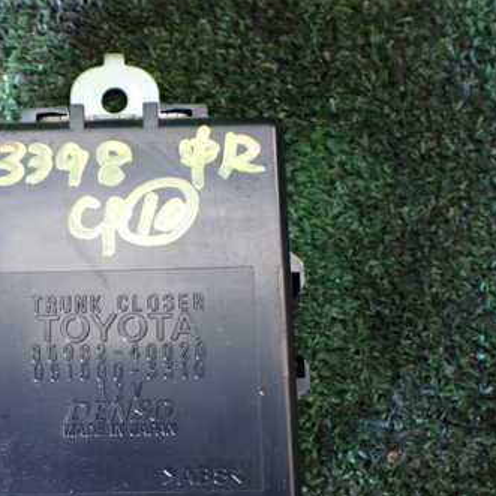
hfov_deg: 34.5
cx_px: 112
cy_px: 325
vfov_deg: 35.1
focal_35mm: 48
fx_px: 778
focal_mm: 5.4
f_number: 2.3
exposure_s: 1/30
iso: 800
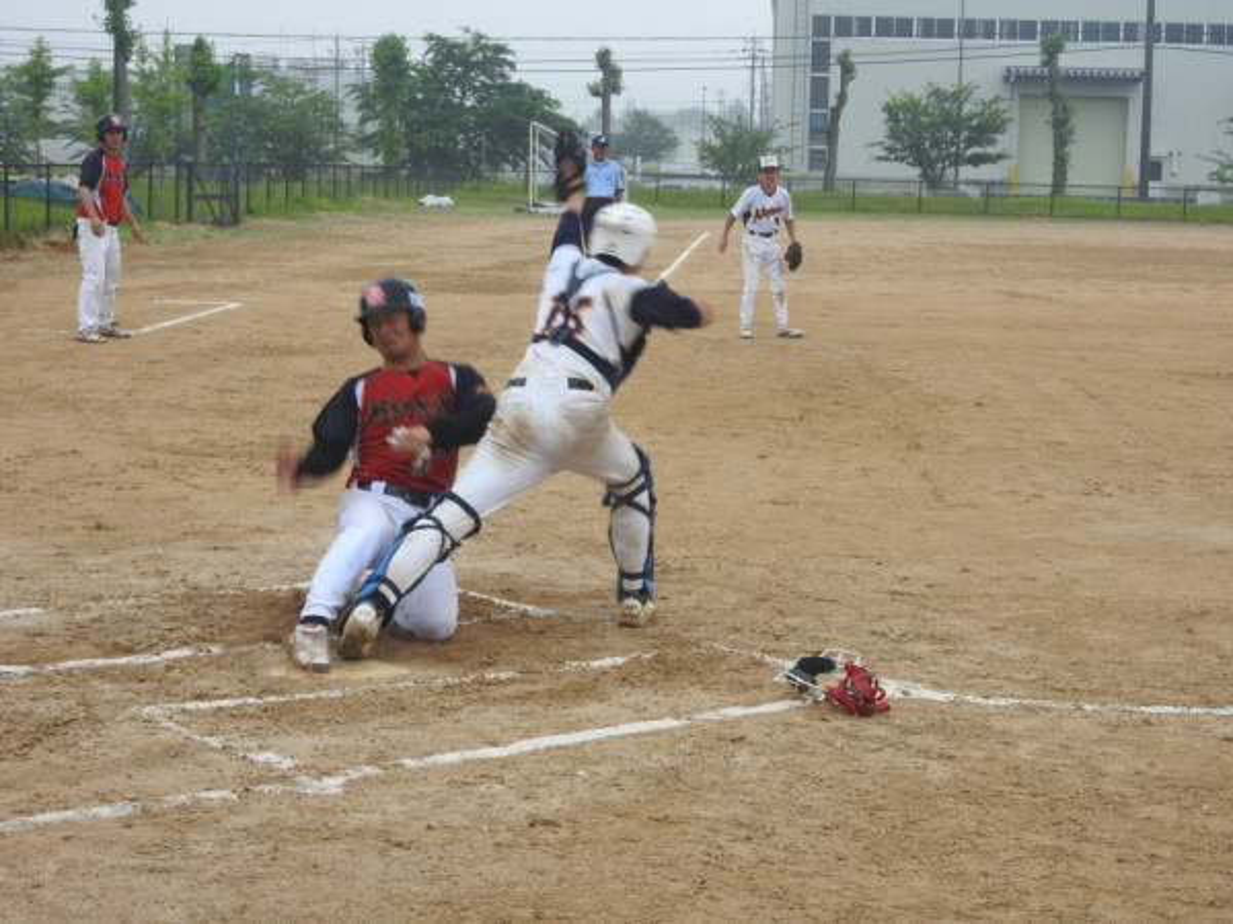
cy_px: 462
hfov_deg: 24.4
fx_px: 2850
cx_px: 616
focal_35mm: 80
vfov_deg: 18.4
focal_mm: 14.3
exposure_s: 1/60
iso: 100
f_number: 4.5
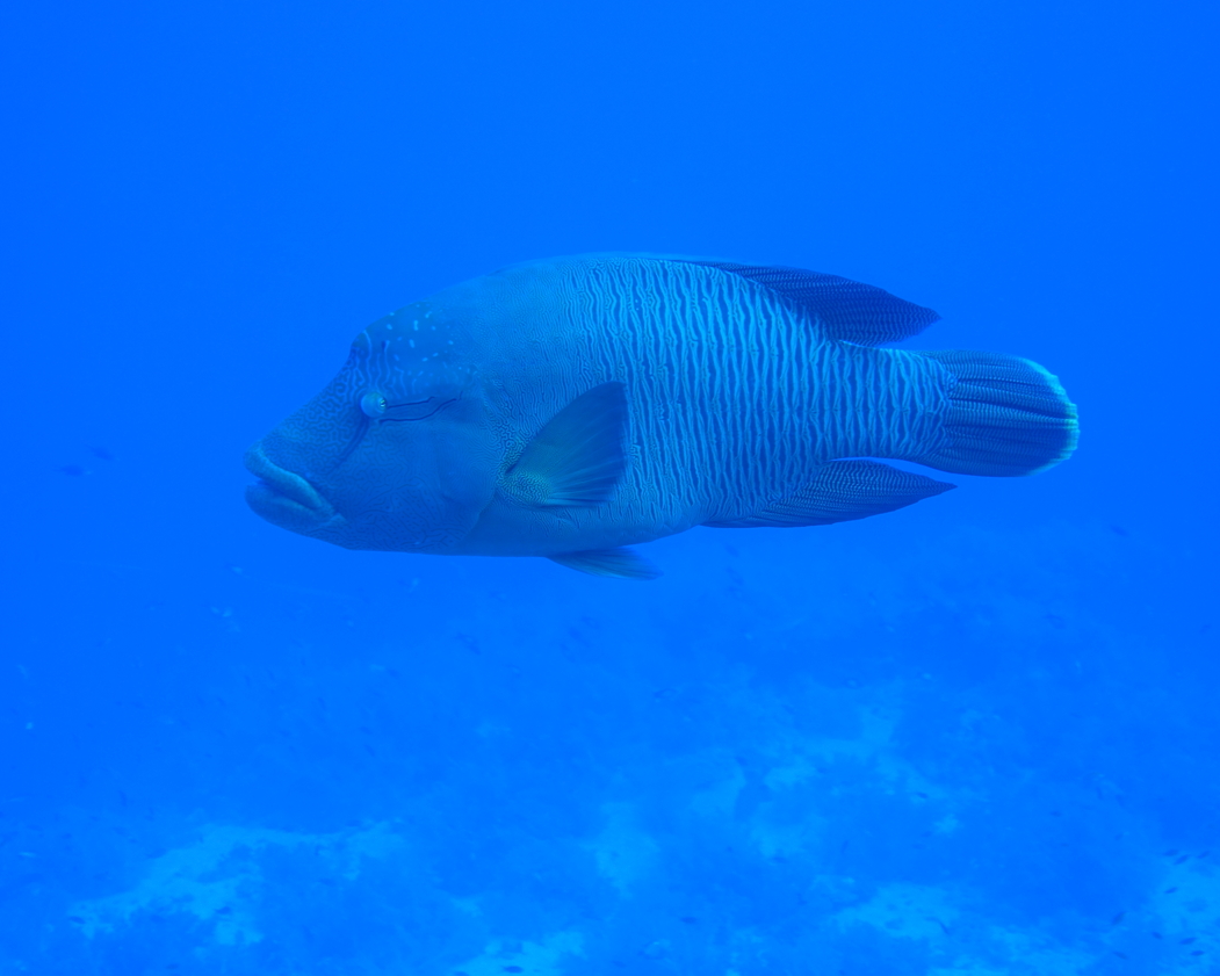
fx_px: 2311
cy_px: 488
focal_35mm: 64
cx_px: 607
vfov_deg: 23.9
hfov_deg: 29.6
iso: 125
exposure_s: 1/60
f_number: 2.8
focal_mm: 20.43
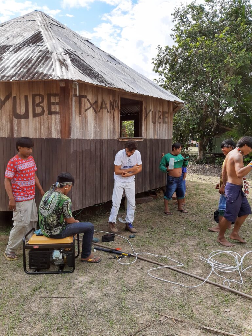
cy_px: 168
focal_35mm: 26
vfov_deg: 67.3
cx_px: 126
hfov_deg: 53.1
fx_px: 252
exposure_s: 1/2520
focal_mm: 4.75
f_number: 1.7
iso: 50
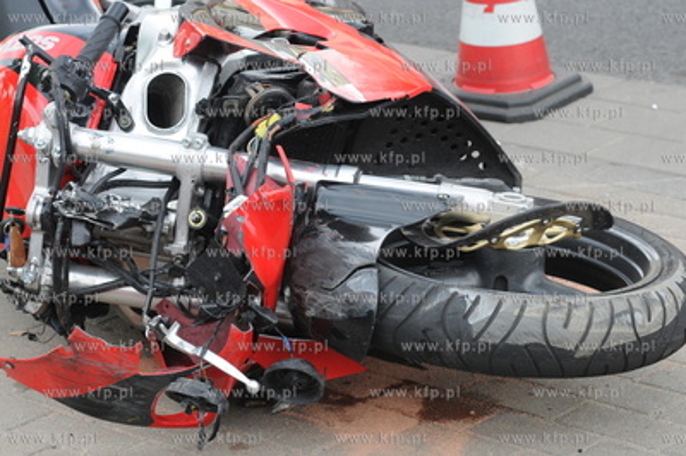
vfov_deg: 9.9
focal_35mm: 138
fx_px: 2627
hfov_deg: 14.9
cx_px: 343
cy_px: 228
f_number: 6.3
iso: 400
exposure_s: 1/60
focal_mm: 92
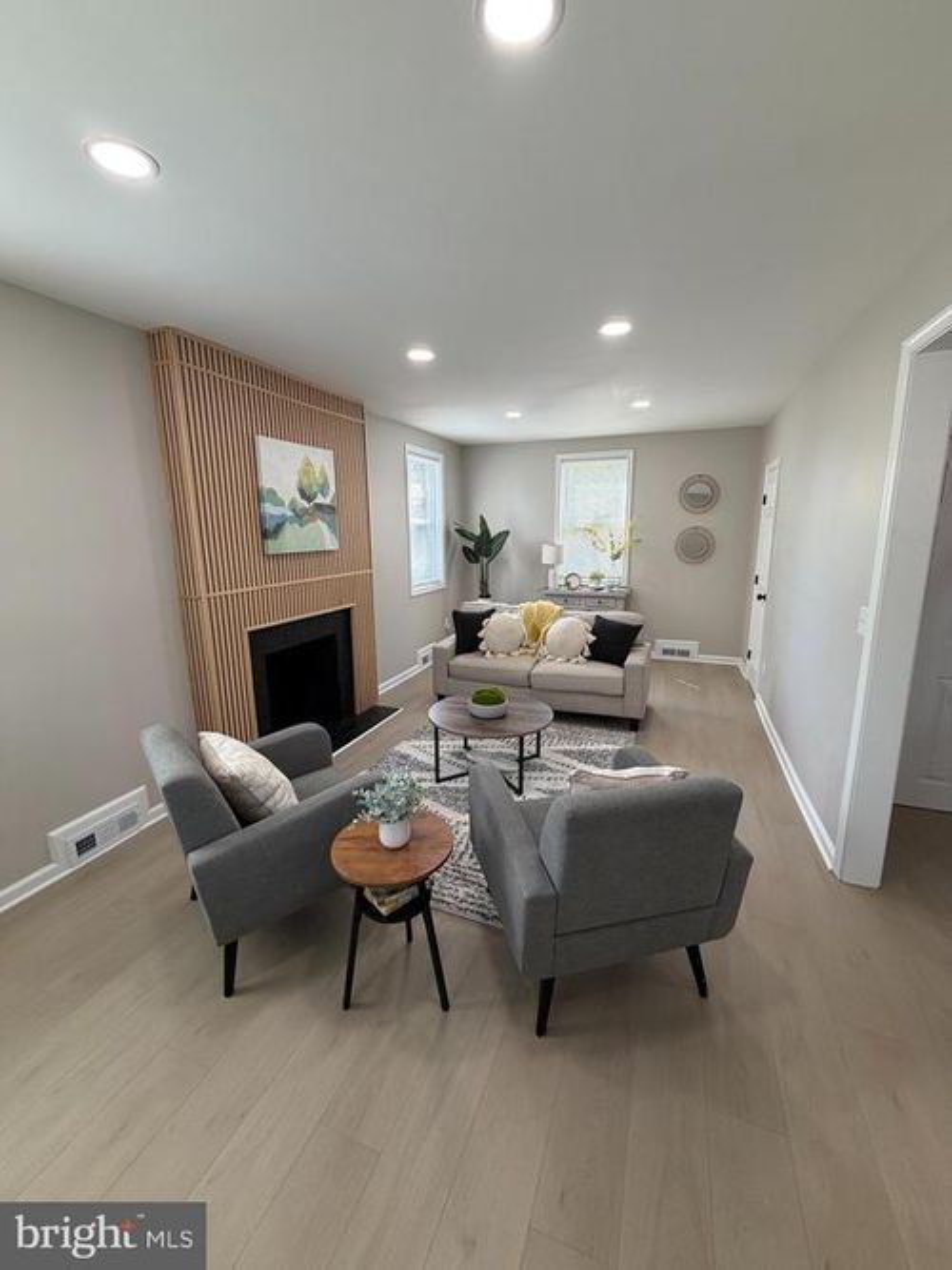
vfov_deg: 102.1
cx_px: 476
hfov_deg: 85.7
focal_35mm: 14
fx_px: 514
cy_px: 635
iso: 160
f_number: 2.2
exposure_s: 1/120
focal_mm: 2.22
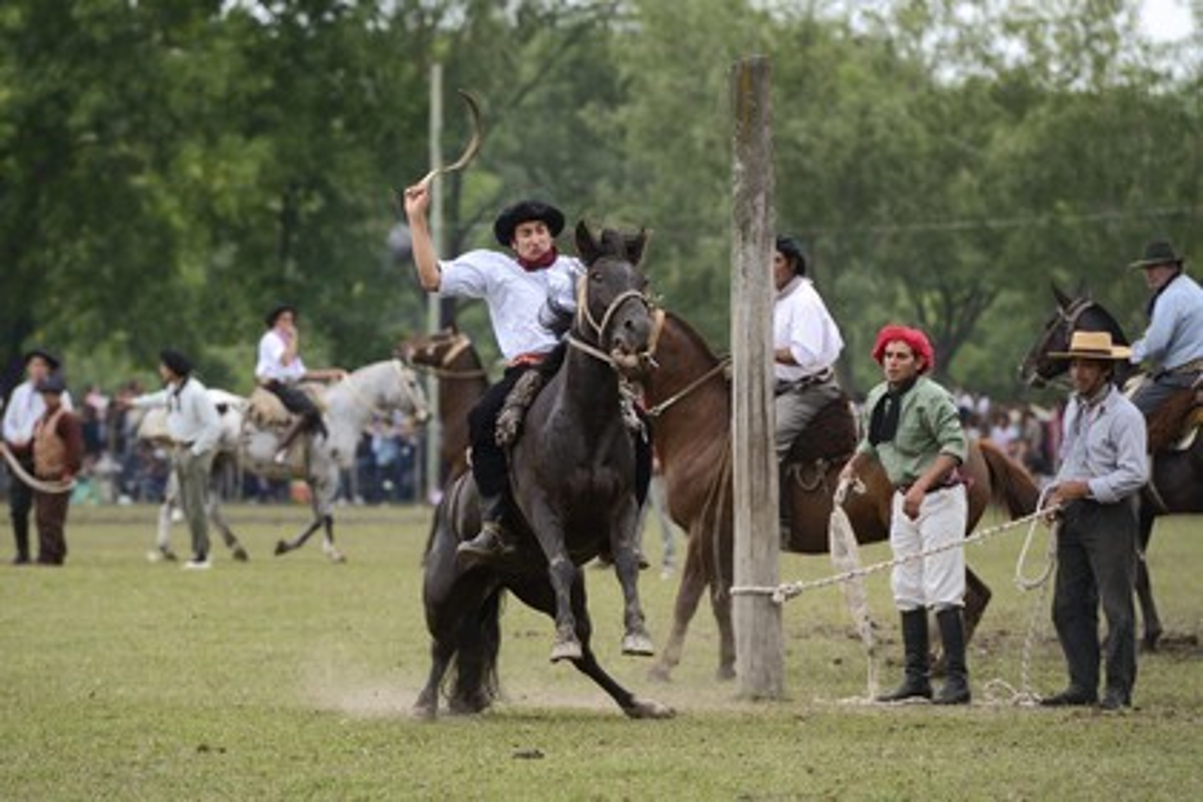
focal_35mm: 200
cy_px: 401
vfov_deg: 6.9
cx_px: 602
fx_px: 6683
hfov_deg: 10.3
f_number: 5
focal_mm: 200
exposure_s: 1/800
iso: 800
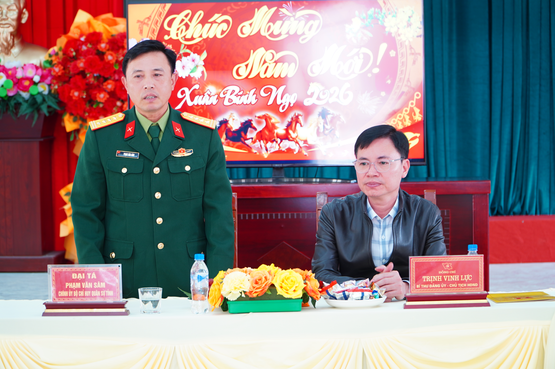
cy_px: 184
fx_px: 1617
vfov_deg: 13.0
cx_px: 278
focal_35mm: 105
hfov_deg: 19.5
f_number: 4
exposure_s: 1/8
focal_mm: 70
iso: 100
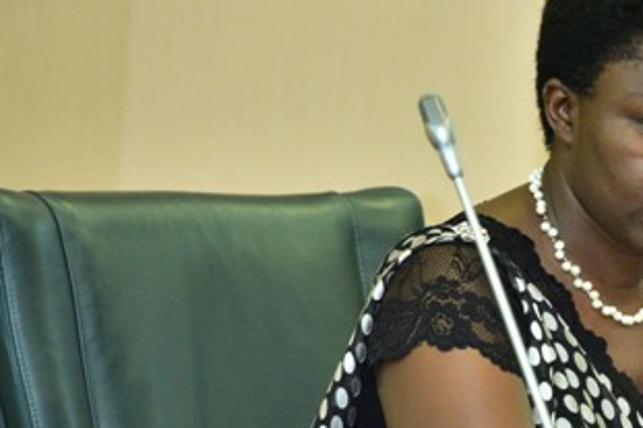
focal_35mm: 617
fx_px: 11014
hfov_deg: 3.3
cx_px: 724
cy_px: 275
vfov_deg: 2.2
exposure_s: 1/40
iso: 2500
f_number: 6.3
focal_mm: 250
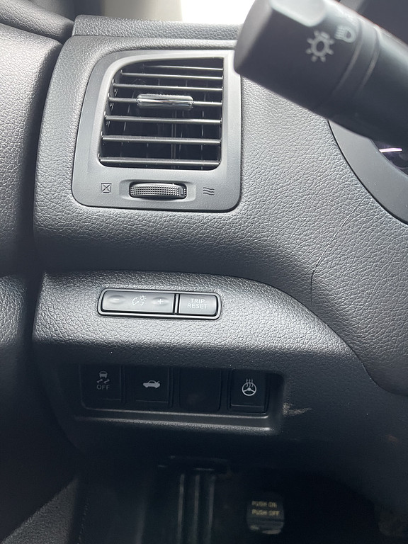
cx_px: 204
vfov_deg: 69.4
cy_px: 272
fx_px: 393
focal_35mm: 25
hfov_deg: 54.9
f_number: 1.6
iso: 400
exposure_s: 1/60
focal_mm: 5.1
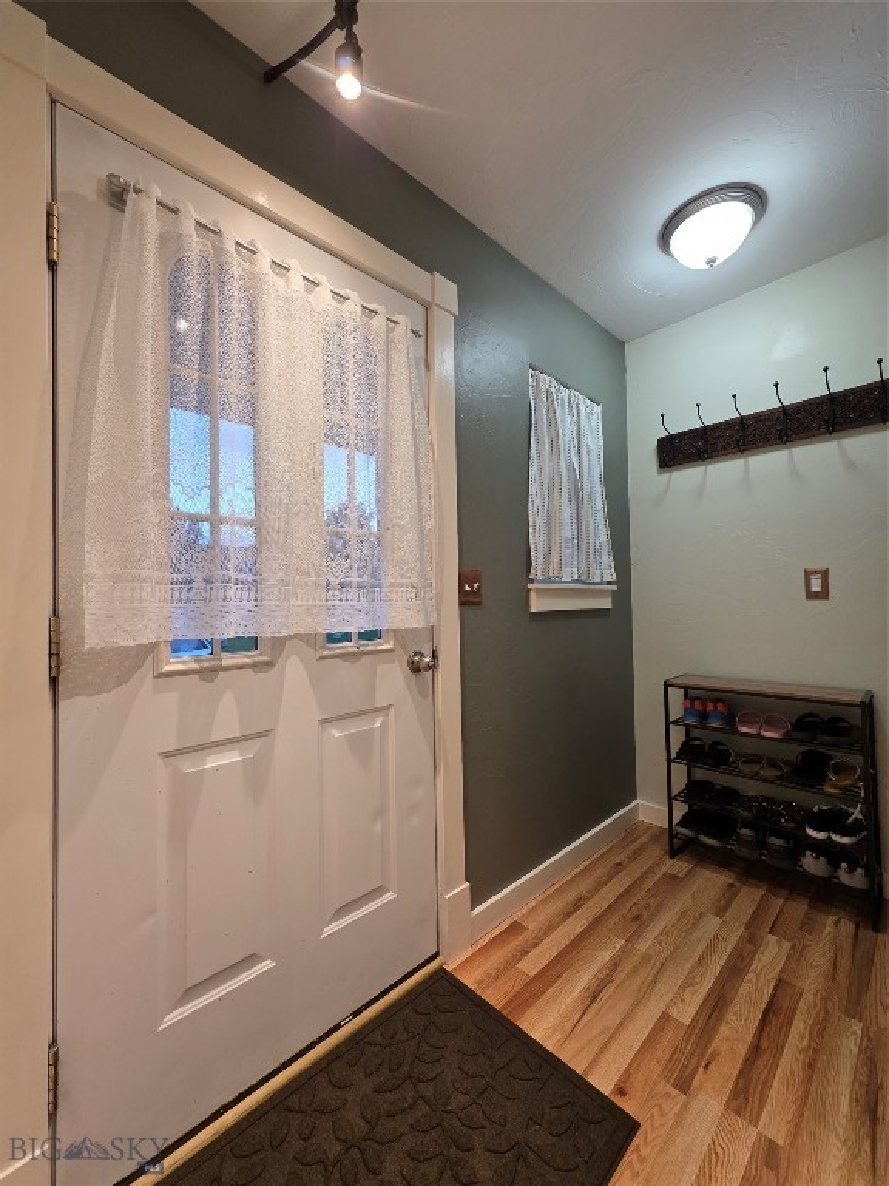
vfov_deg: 106.2
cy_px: 593
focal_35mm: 13
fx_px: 445
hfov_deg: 89.9
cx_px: 444
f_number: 1.9
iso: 160
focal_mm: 2.2
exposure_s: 1/120
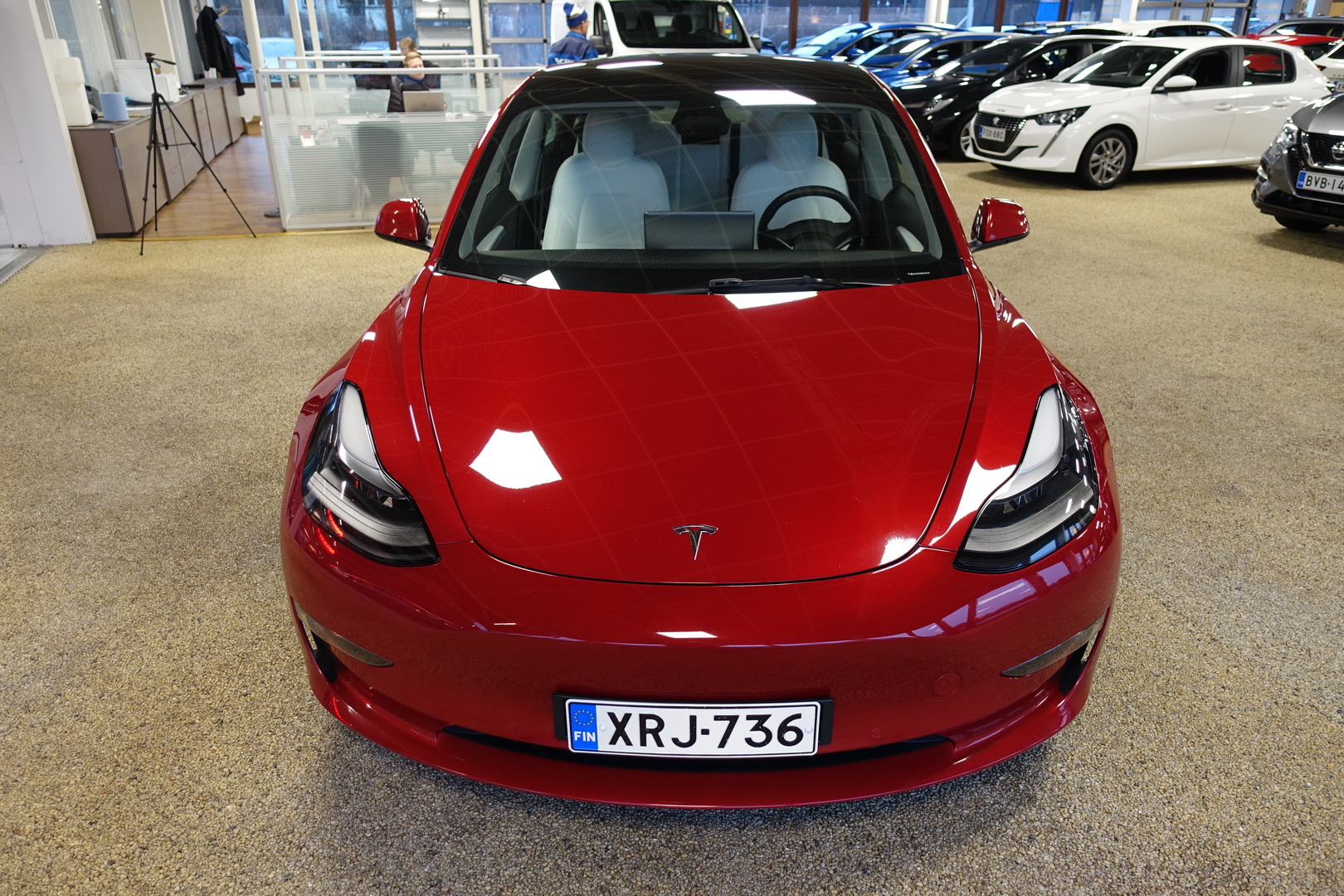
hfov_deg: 73.7
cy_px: 448
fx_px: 896
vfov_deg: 53.1
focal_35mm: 24
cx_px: 672
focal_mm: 8.8
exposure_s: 1/30
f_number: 1.8
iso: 125
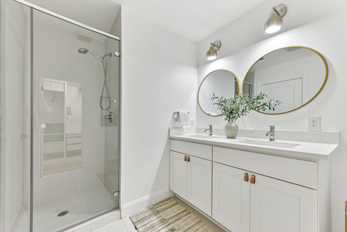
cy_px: 116
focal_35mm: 14
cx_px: 174
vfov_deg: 81.2
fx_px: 135
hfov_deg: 104.3
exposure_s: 1/15
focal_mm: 14
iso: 400
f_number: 8
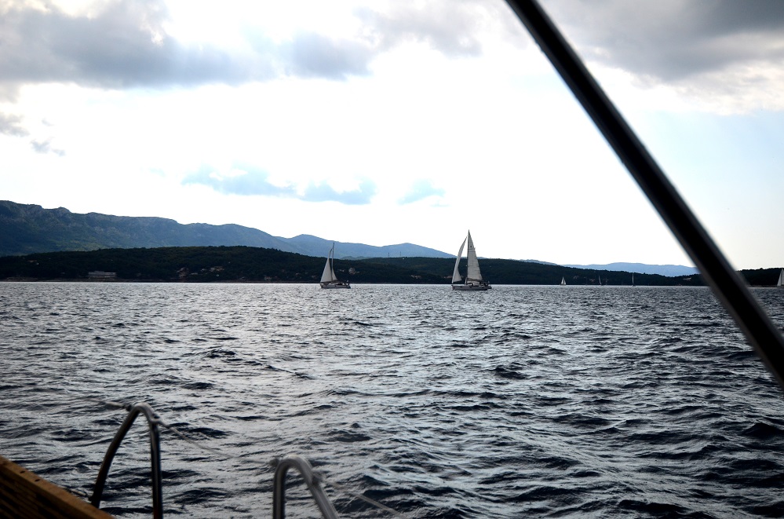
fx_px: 782
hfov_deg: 53.2
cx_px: 392
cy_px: 260
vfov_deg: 36.7
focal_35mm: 36
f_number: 4.5
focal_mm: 24
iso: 400
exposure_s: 1/5000
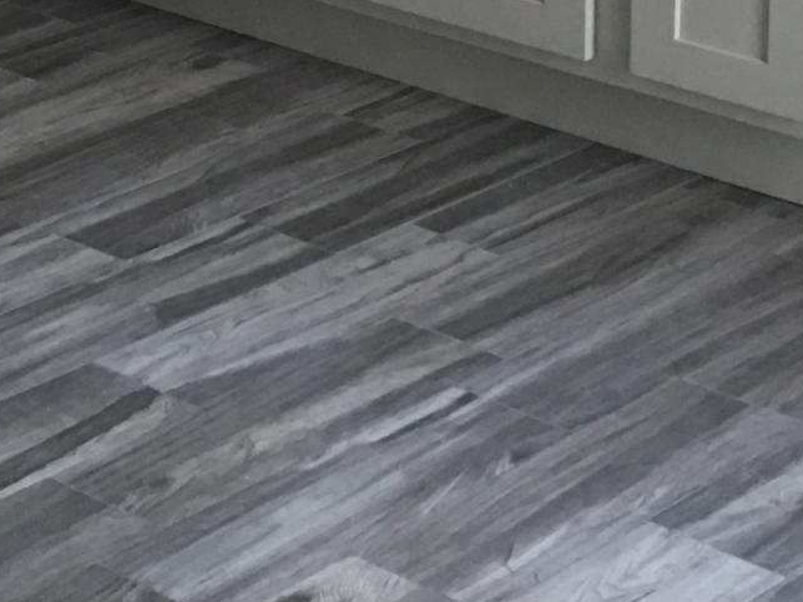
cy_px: -614
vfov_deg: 10.1
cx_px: -463
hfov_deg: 13.6
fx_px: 3132
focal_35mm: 135
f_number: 2.2
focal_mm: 4.15
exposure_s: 1/15
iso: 64
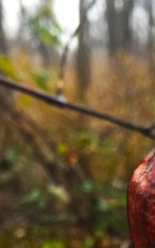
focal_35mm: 85
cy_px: 261
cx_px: 164
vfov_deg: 23.1
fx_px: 575
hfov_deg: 15.0
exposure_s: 1/15
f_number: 2.2
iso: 32
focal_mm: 4.15
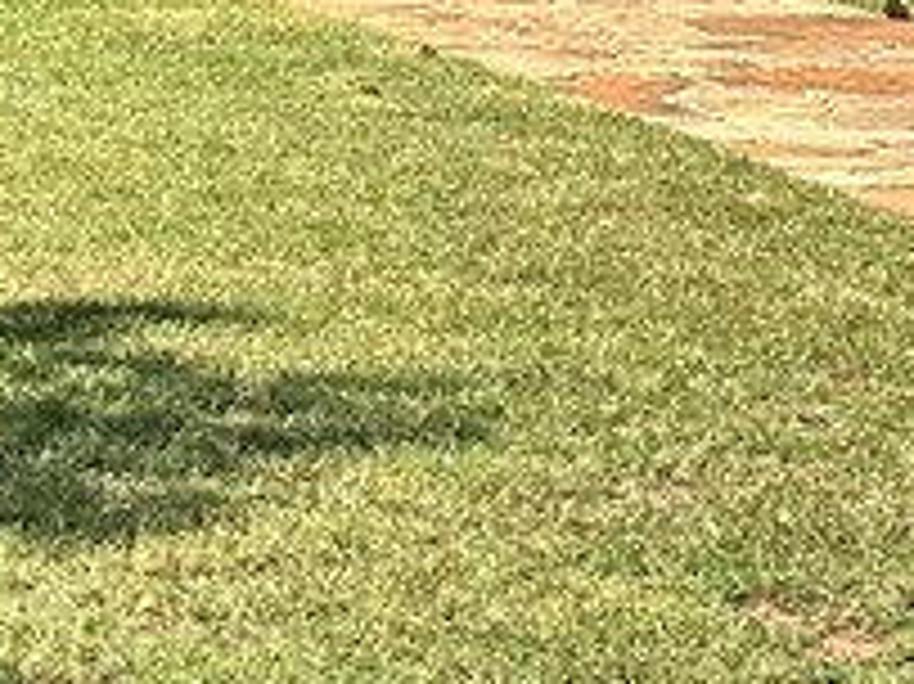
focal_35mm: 242
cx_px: 369
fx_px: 6386
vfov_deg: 5.9
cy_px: -950
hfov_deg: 8.2
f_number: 1.78
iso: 64
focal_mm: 6.86
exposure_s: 1/1613
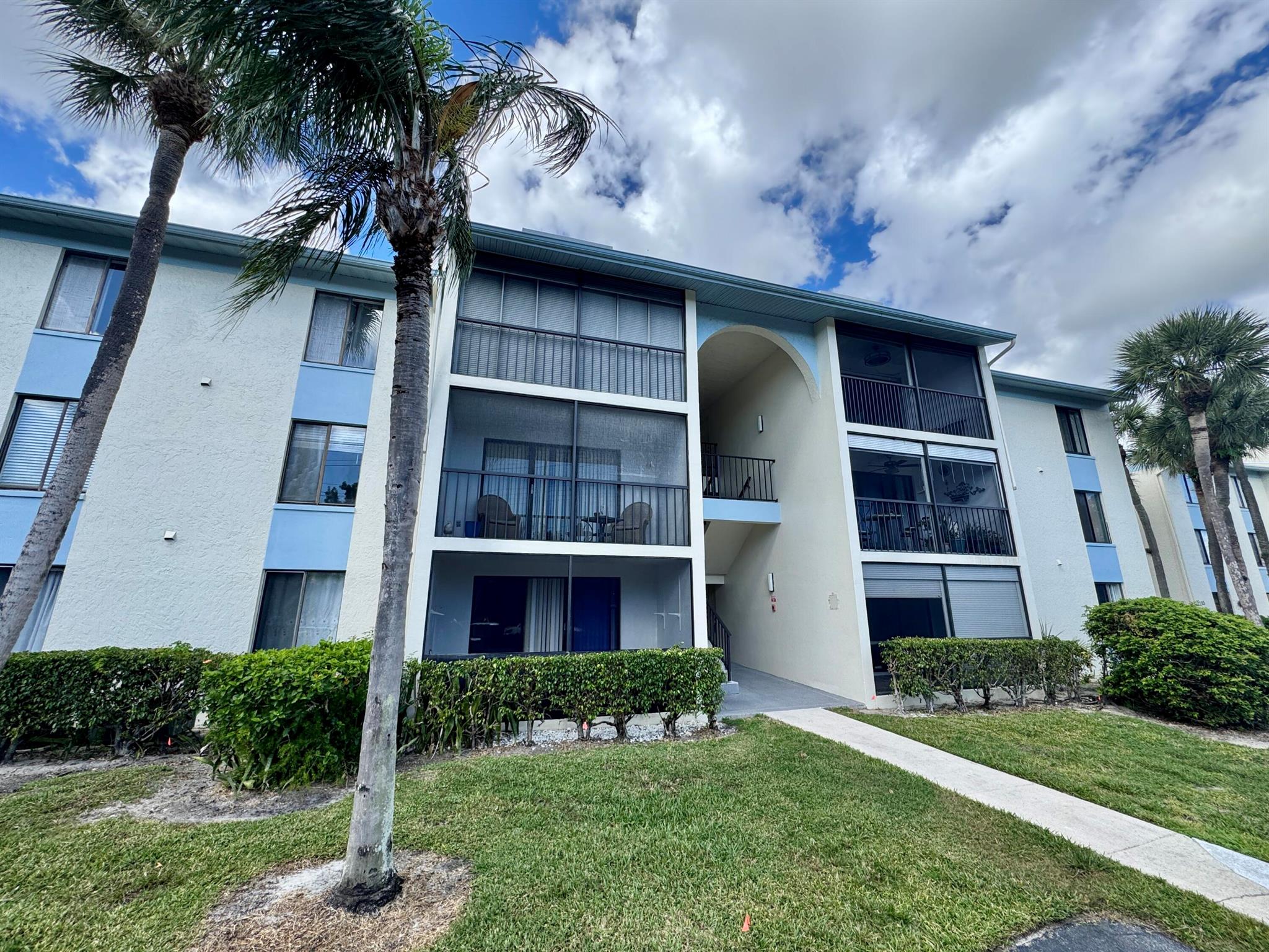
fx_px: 513
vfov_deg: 85.7
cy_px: 476
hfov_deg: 102.1
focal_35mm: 14
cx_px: 634
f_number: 2.2
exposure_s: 1/515
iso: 40
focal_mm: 2.22
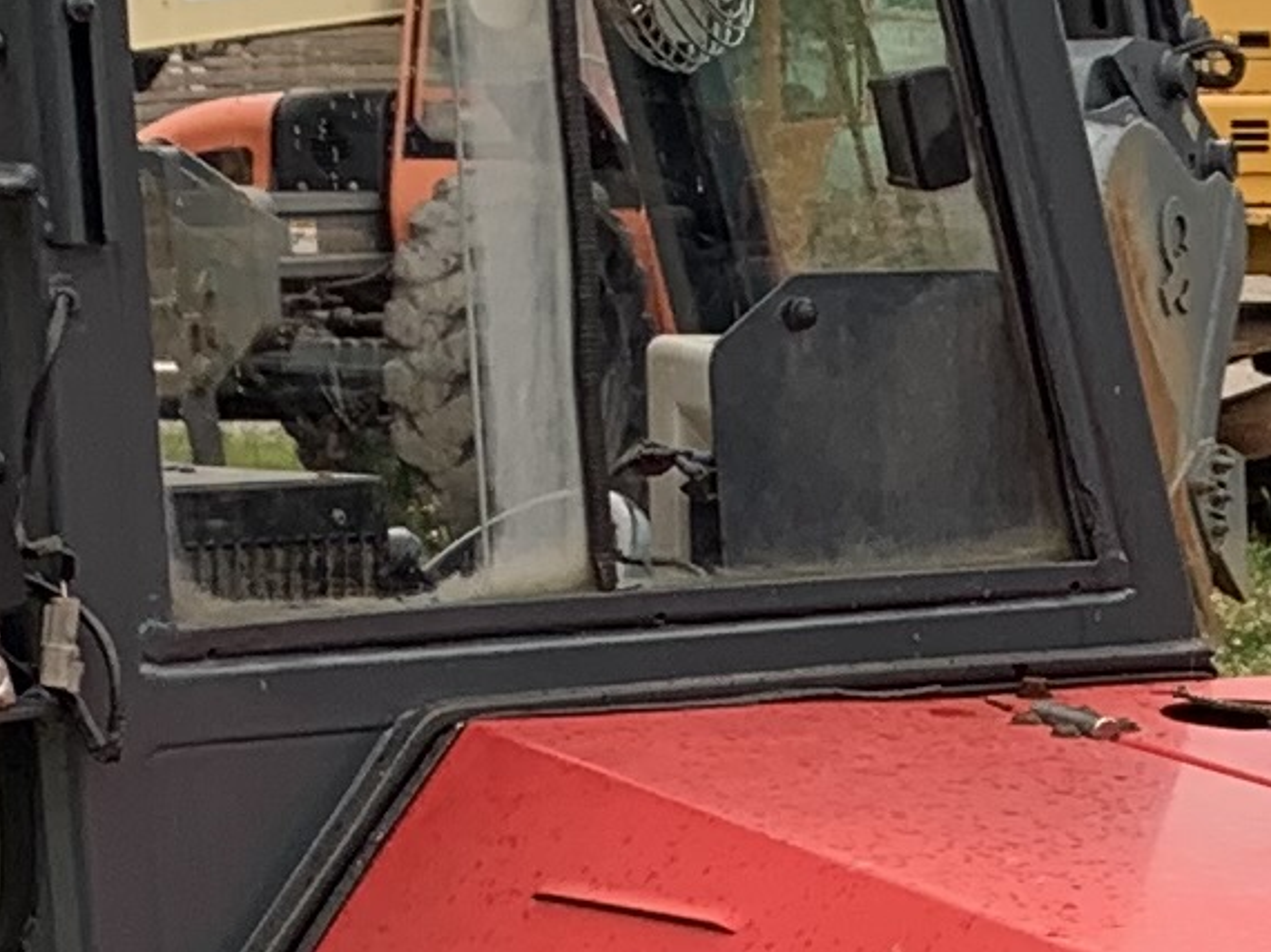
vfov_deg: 7.9
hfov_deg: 10.3
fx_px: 6753
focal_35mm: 184
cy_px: 1543
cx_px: 2029
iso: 25
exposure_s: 1/193
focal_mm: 4.25
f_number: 1.8
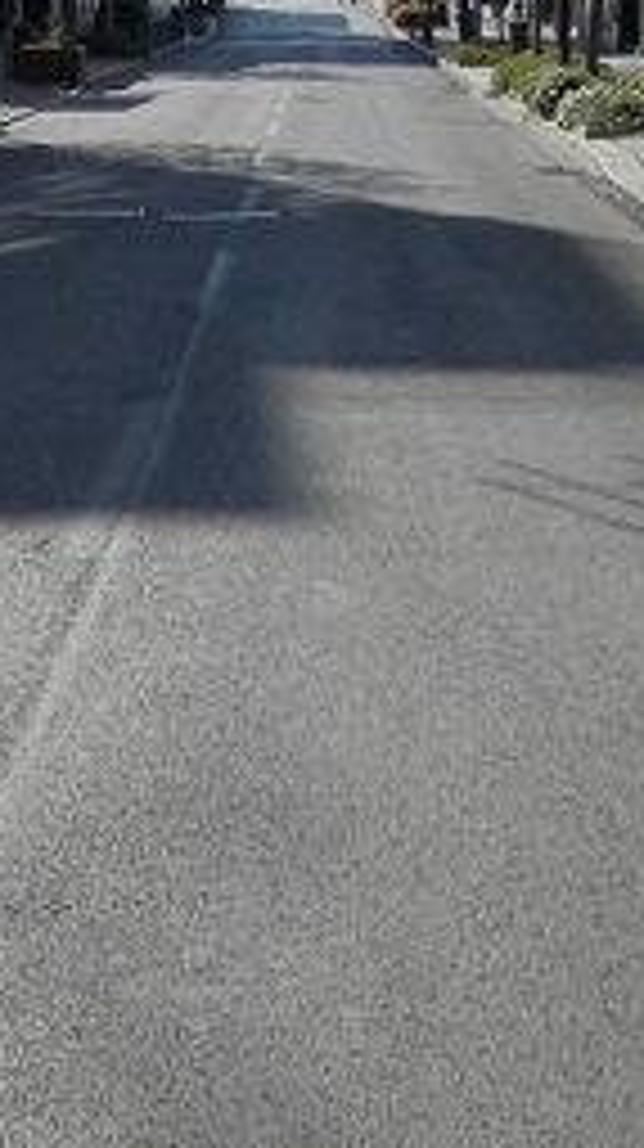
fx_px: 2739
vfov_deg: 22.1
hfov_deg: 13.4
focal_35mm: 90
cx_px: 144
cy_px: -173
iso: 80
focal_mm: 4.5
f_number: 8.7
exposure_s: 1/200
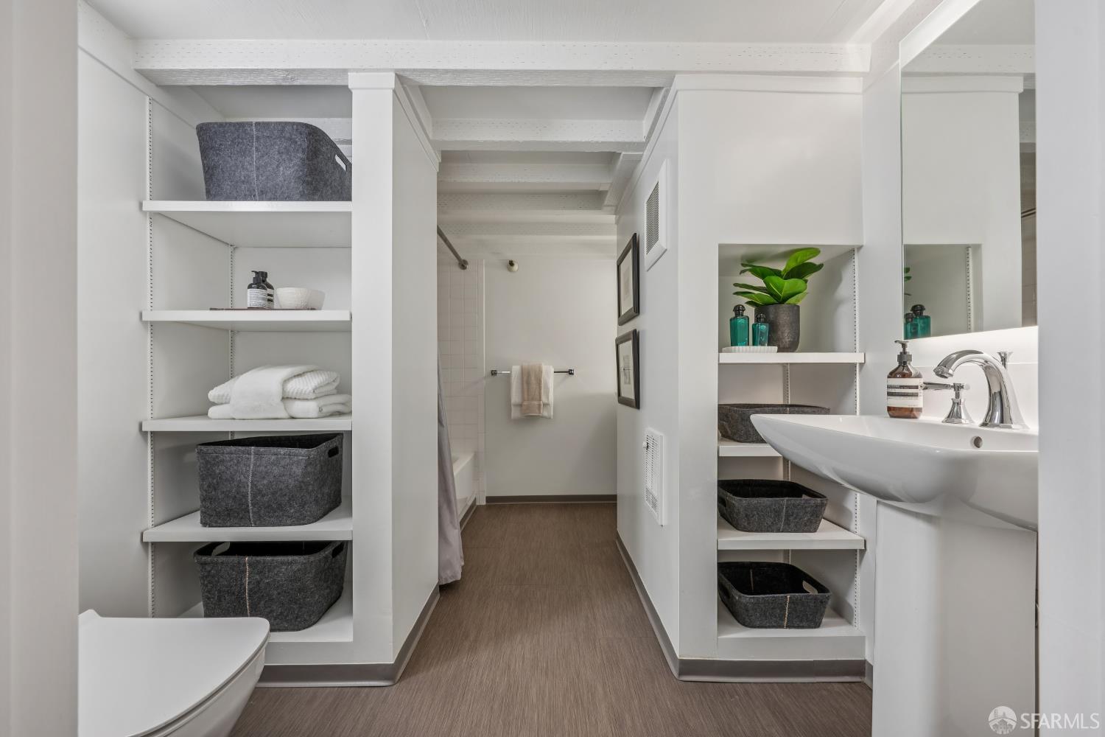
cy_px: 368
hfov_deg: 100.4
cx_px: 552
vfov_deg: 77.3
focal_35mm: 15
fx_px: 460
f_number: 8
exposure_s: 1/6
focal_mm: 15
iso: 100
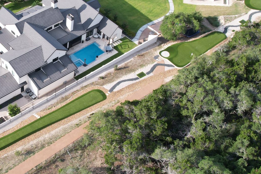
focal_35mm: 54
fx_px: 391
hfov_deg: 35.1
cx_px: 33
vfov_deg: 25.0
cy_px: 72
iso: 130
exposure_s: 1/1000
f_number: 2.8
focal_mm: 8.38
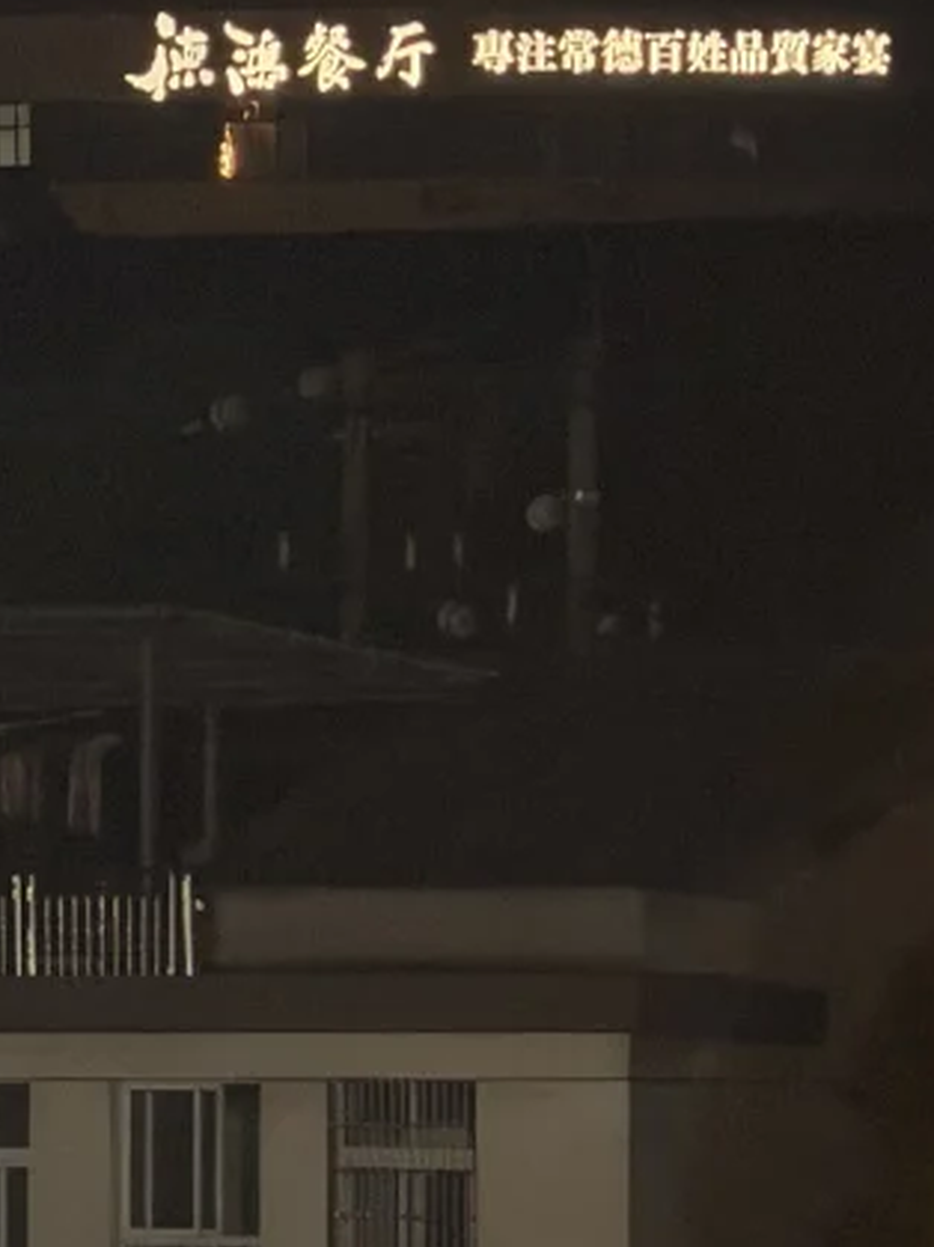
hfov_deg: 2.2
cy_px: 1060
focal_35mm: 687
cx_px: 1523
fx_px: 24728
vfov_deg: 2.9
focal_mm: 16.89
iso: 160
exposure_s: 1/100
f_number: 2.8
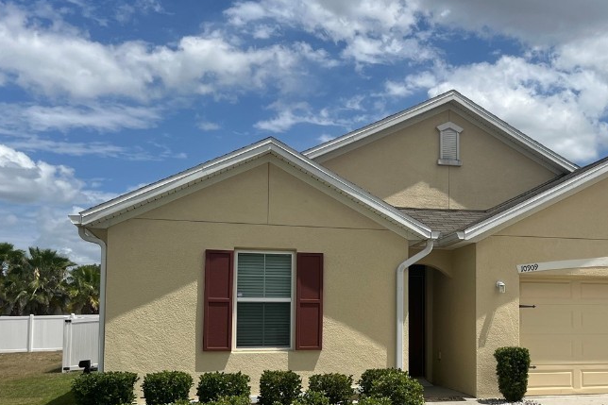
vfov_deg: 30.9
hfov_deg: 44.4
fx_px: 726
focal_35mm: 43
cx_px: 433
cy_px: 272
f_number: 1.6
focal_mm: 5.1
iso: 50
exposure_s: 1/6897
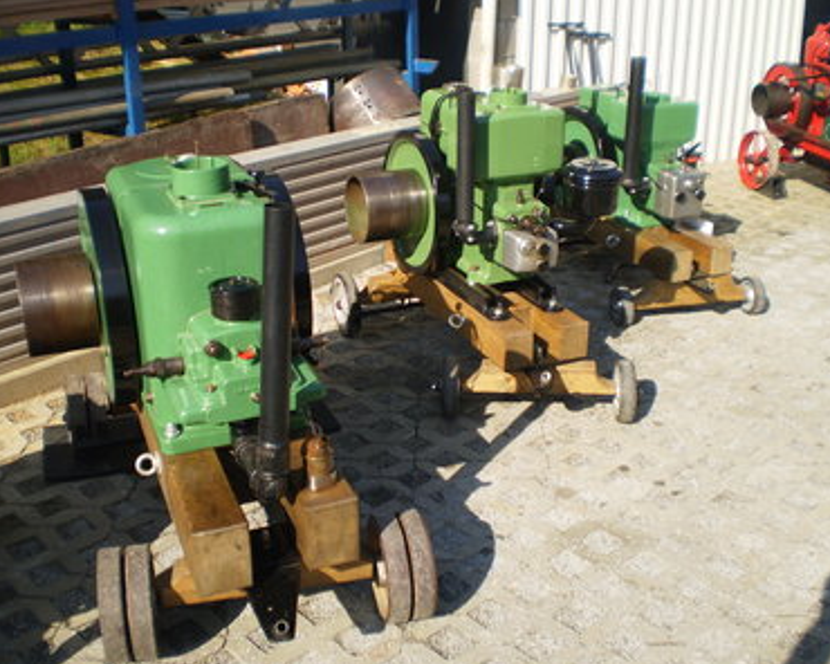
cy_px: 334
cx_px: 390
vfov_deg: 39.2
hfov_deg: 47.9
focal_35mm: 38
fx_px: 933
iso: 64
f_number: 3.1
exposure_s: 1/640
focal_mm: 6.3
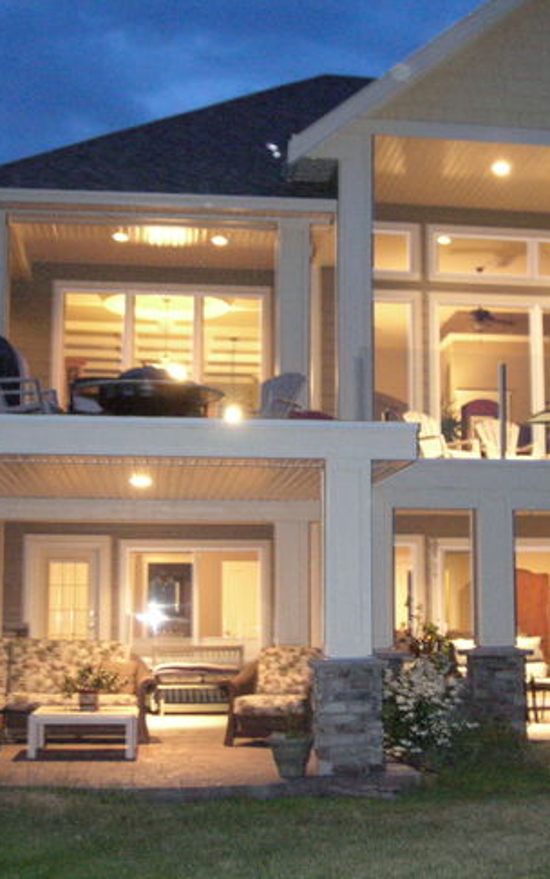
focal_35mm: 55
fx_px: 1318
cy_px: 428
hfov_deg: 23.2
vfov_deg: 36.9
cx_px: 450
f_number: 2.7
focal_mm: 6
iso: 300
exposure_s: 1/2.6
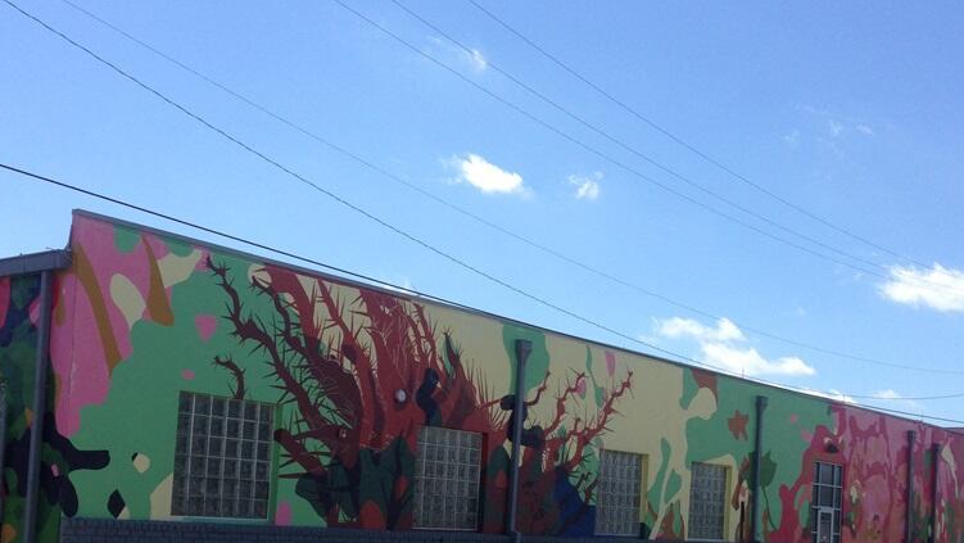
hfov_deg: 42.1
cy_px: 451
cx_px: 483
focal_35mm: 49
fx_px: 1253
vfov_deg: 24.0
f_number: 2.4
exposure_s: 1/1550
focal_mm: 4.13
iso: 50
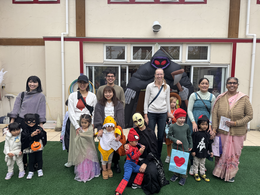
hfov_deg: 71.6
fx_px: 180
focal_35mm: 24
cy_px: 98
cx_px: 130
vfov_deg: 56.8
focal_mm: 6.76
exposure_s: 1/553
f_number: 1.78
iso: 80
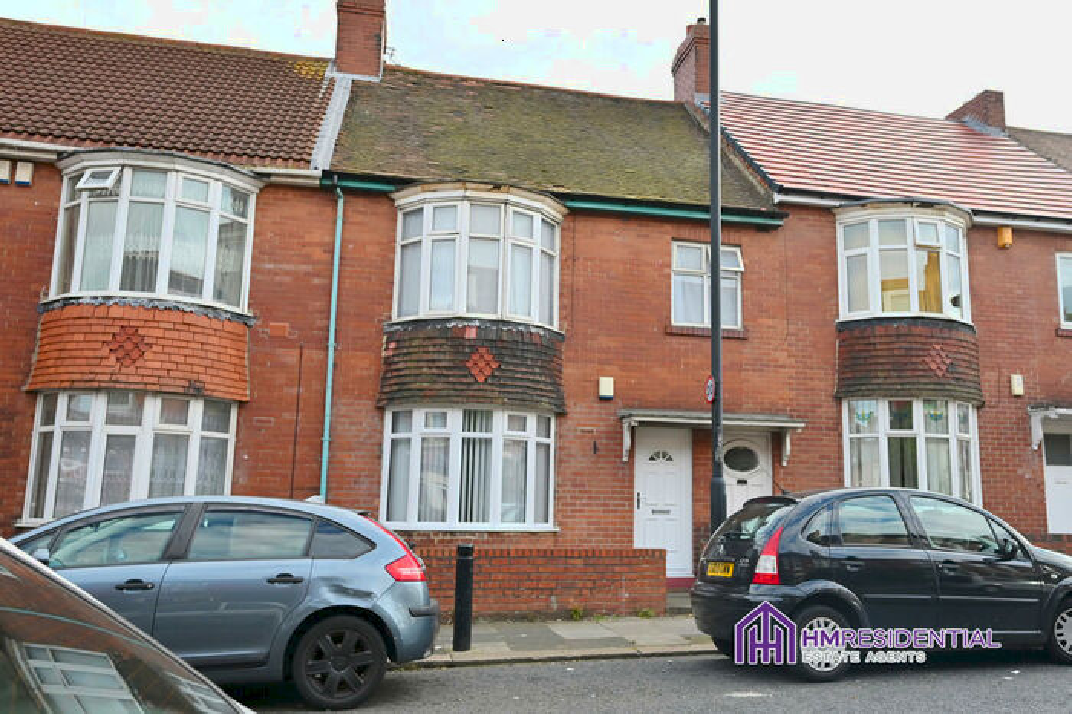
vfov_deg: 54.1
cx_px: 536
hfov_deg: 74.9
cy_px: 357
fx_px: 699
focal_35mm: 24
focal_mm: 23.5
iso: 800
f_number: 4.5
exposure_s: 1/2000
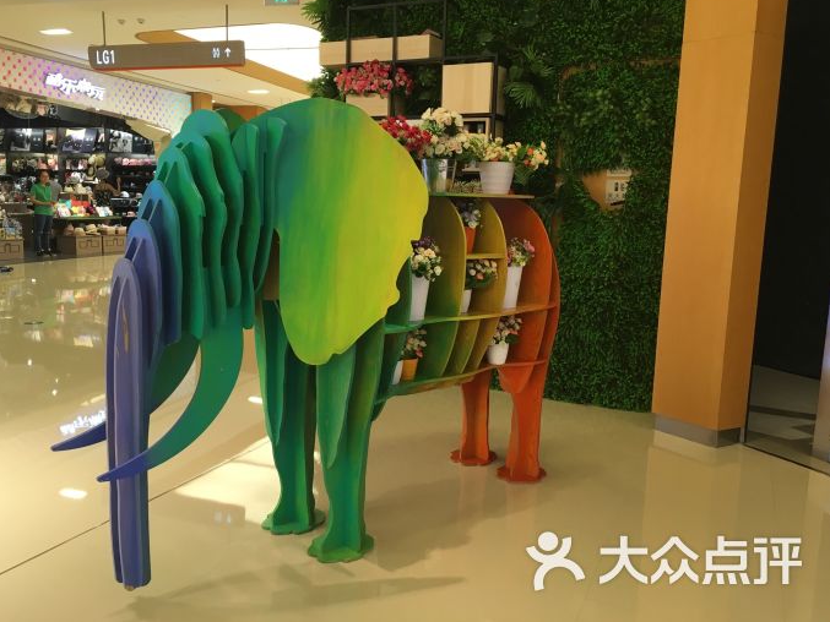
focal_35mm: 30
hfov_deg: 59.9
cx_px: 405
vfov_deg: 46.8
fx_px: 719
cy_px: 303
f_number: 2.2
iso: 64
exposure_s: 1/33
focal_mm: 4.15
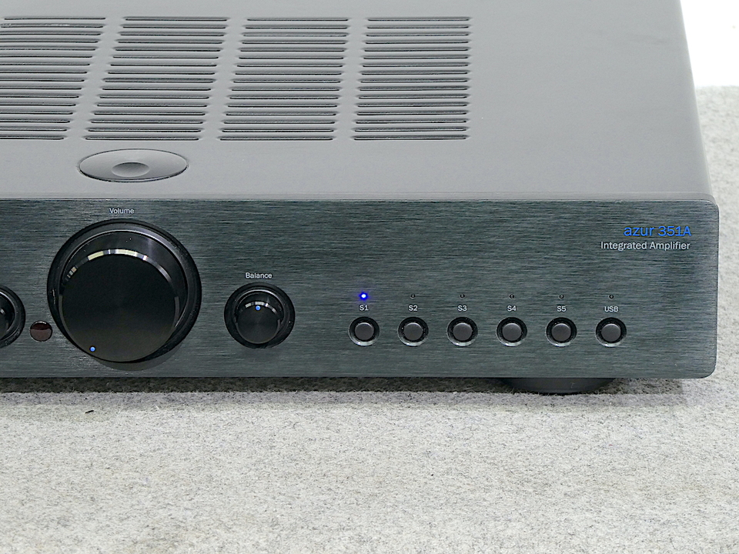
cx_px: 370
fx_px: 3672
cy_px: 277
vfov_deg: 8.6
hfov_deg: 11.5
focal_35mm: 172
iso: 200
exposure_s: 1/3.2
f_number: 5.6
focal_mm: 30.9
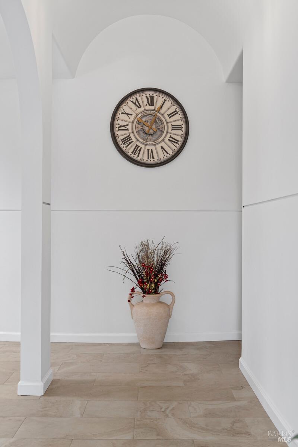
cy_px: 224
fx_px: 509
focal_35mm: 41
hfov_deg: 32.6
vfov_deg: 47.4
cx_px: 149
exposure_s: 1/10
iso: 125
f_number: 7.1
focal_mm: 41
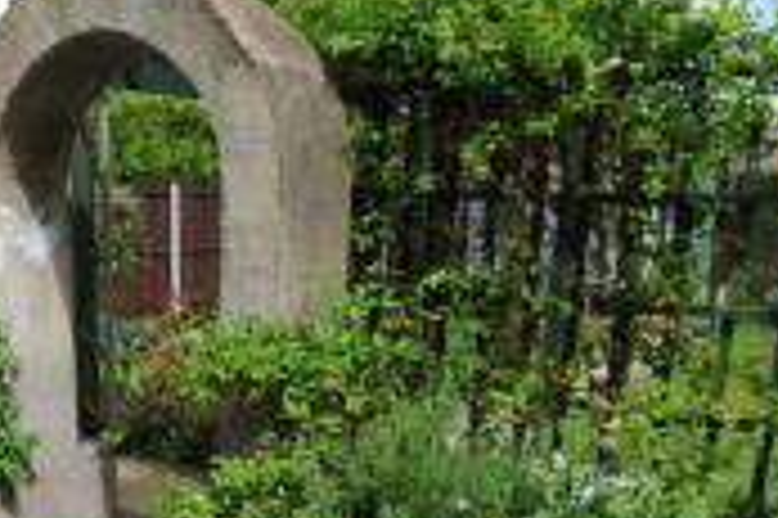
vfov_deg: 28.7
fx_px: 950
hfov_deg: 43.1
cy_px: 507
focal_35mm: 44
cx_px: 189
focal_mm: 16
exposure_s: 1/640
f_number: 13
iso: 800
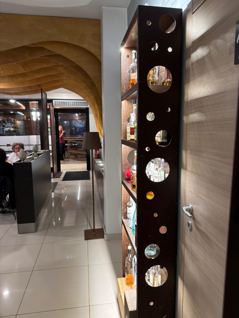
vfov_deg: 71.6
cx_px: 120
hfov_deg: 56.8
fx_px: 221
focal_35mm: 24
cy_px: 159
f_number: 1.78
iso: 400
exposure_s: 1/38
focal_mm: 6.76
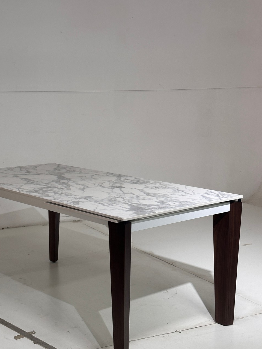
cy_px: 210
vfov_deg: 32.1
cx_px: 99
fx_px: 606
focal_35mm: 60
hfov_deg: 24.4
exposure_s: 1/50
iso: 100
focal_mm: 6.86
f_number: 1.78
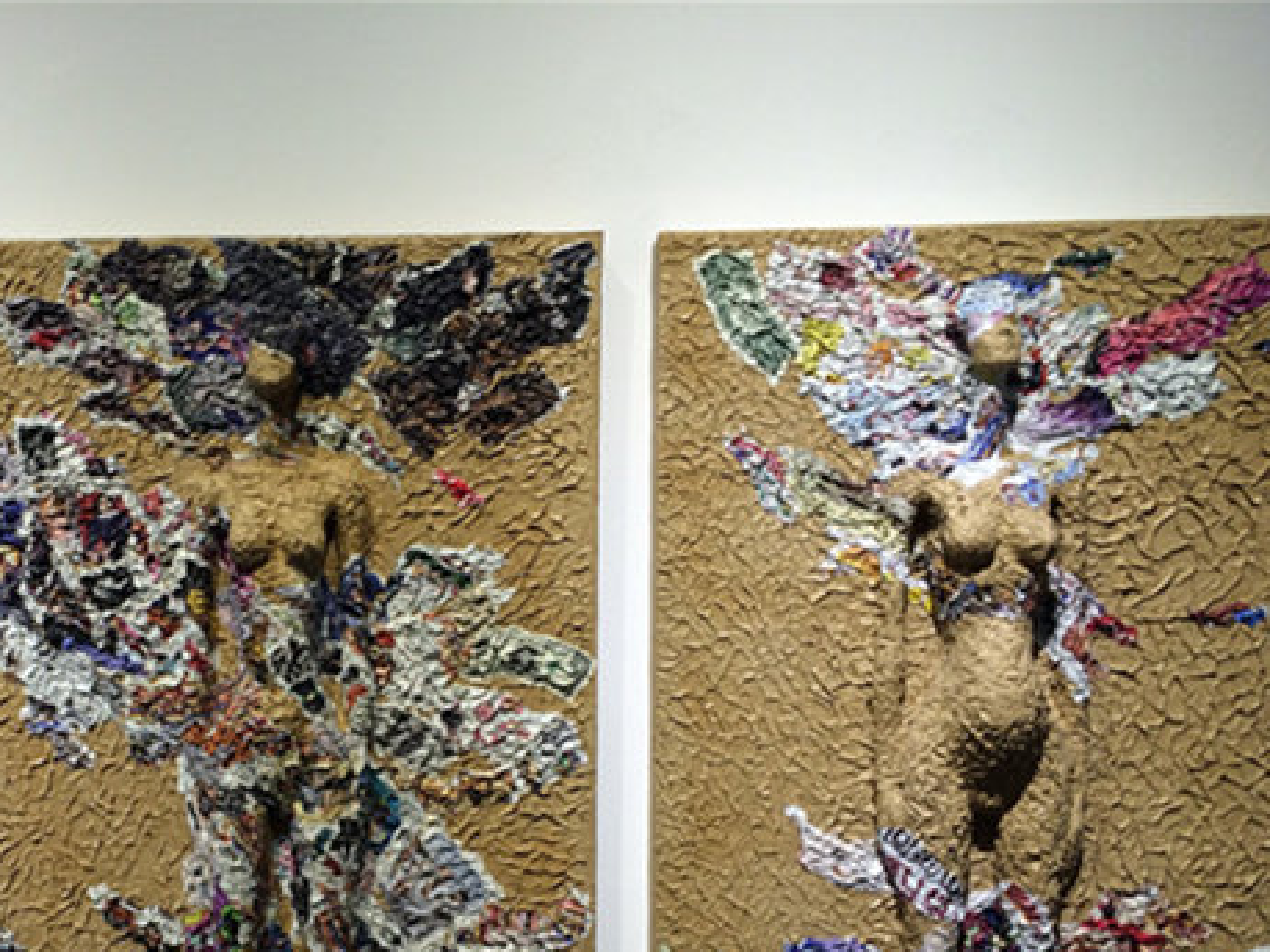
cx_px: 289
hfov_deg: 37.8
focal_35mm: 49
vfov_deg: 28.8
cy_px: 801
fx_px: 1797
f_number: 2.2
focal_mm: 4.15
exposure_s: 1/50
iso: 40
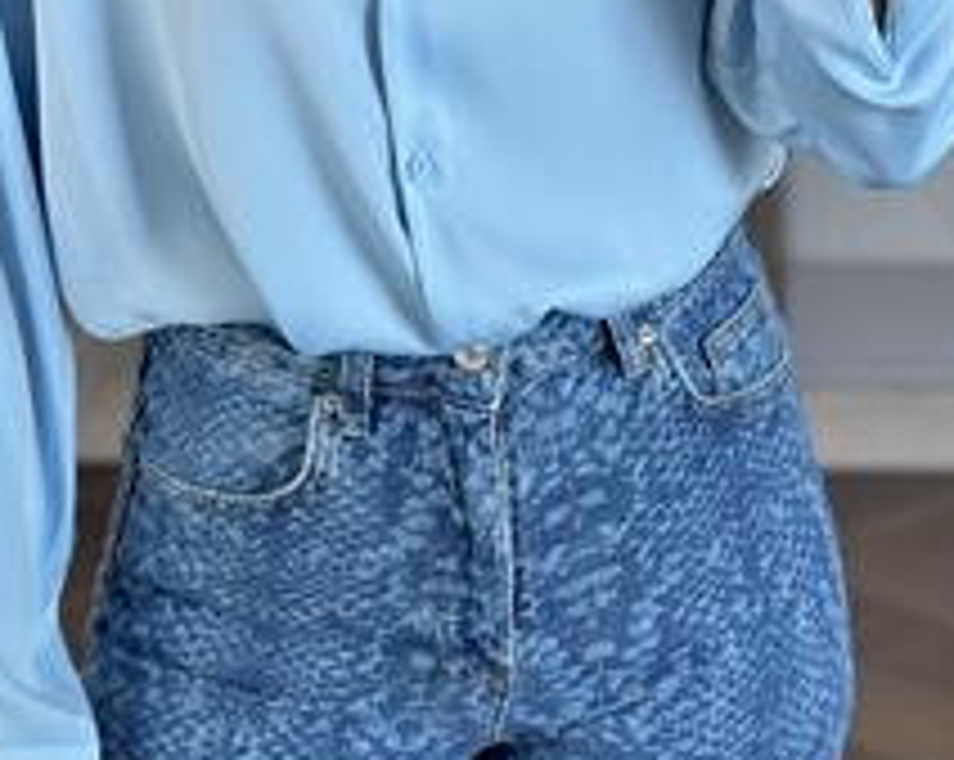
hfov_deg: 17.2
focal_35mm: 112
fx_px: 3158
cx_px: 356
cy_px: 306
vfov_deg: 13.7
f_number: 1.78
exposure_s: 1/121
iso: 125
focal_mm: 6.86
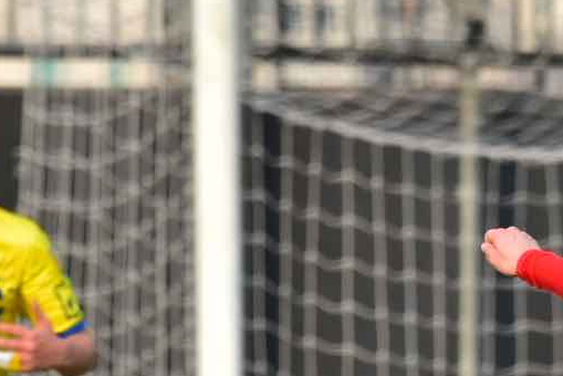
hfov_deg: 2.3
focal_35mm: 883
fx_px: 13810
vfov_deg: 1.6
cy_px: 485
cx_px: 564
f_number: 4
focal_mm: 185
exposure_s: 1/2000
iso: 250
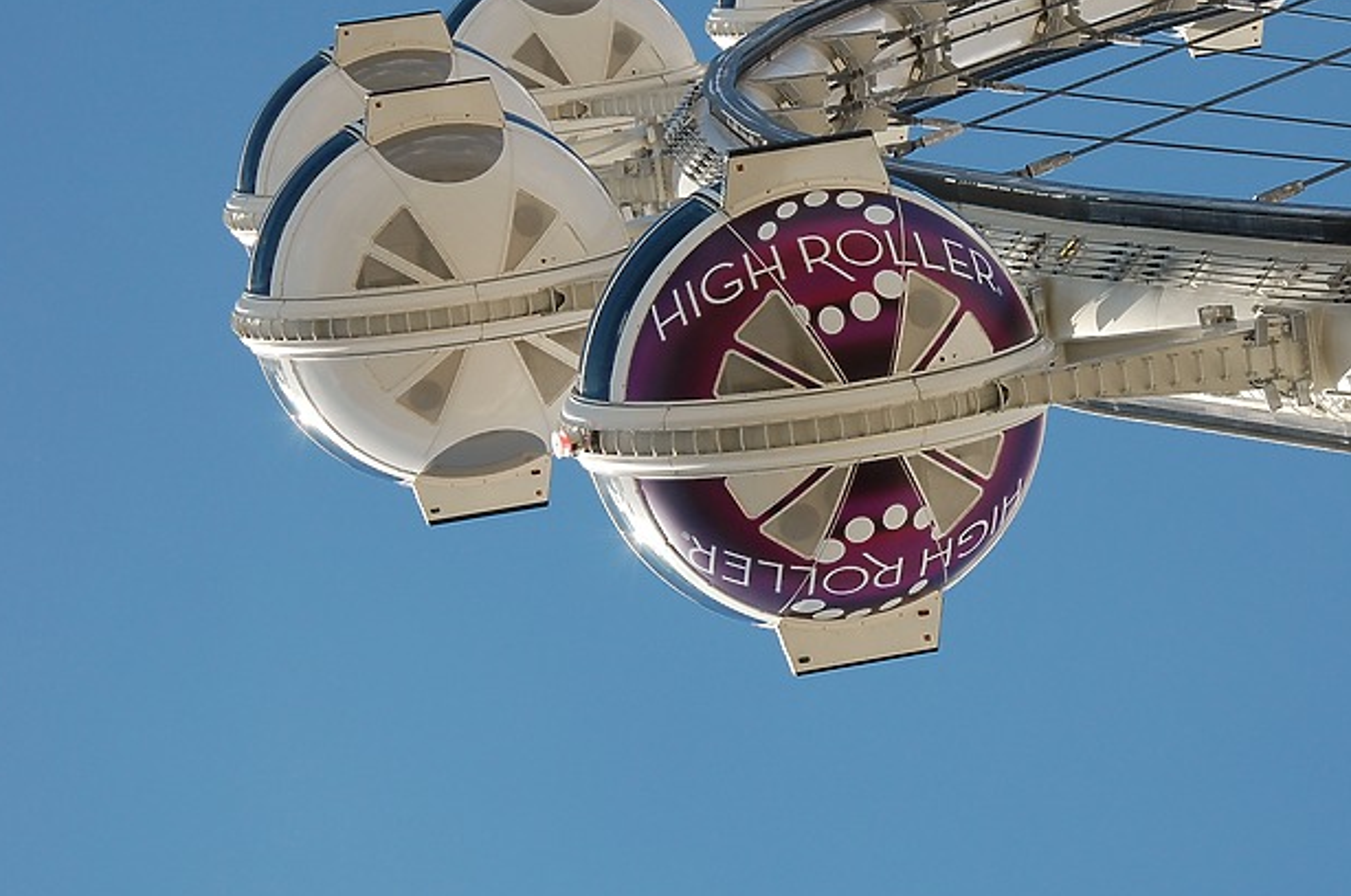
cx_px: 890
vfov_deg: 8.3
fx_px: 6172
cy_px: 380
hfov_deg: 12.5
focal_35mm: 165
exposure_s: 1/320
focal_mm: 75
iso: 200
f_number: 11
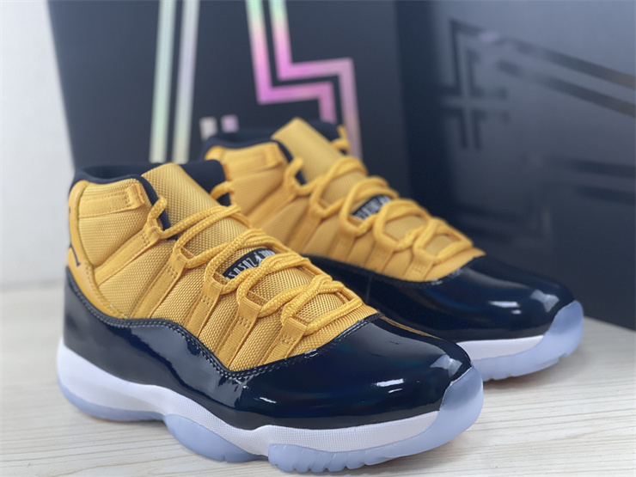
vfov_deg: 22.9
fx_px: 1176
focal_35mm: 64
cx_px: 318
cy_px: 238
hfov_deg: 30.3
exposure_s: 1/100
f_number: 2.2
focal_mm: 7.5
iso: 250
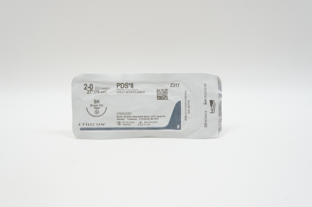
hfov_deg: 48.0
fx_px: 351
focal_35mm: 40
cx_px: 156
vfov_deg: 32.9
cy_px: 104
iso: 400
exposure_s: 1/50
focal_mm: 27
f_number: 6.3
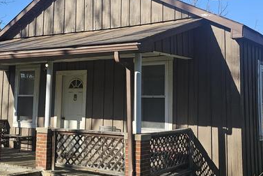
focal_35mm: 54
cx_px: 117
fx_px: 394
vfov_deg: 25.0
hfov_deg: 36.8
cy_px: 70
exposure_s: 1/1022
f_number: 1.7
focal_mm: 6.3
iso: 20
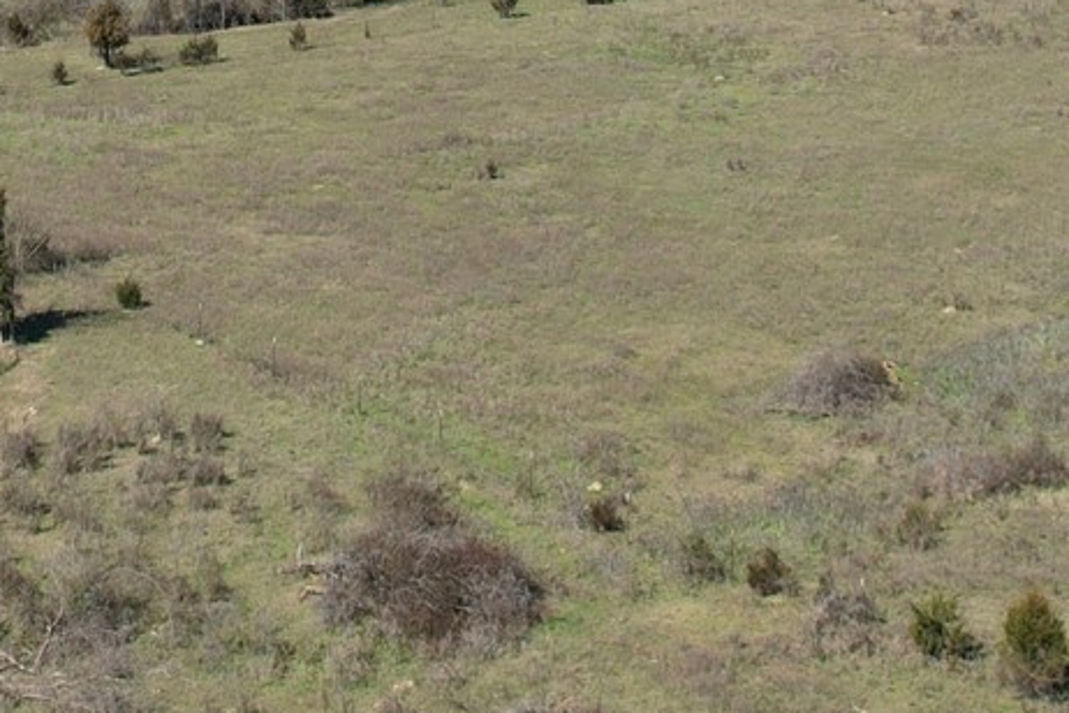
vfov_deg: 12.4
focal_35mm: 97
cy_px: -719
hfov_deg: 20.6
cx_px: 99
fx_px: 2880
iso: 110
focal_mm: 8.38
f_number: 2.8
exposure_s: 1/1600
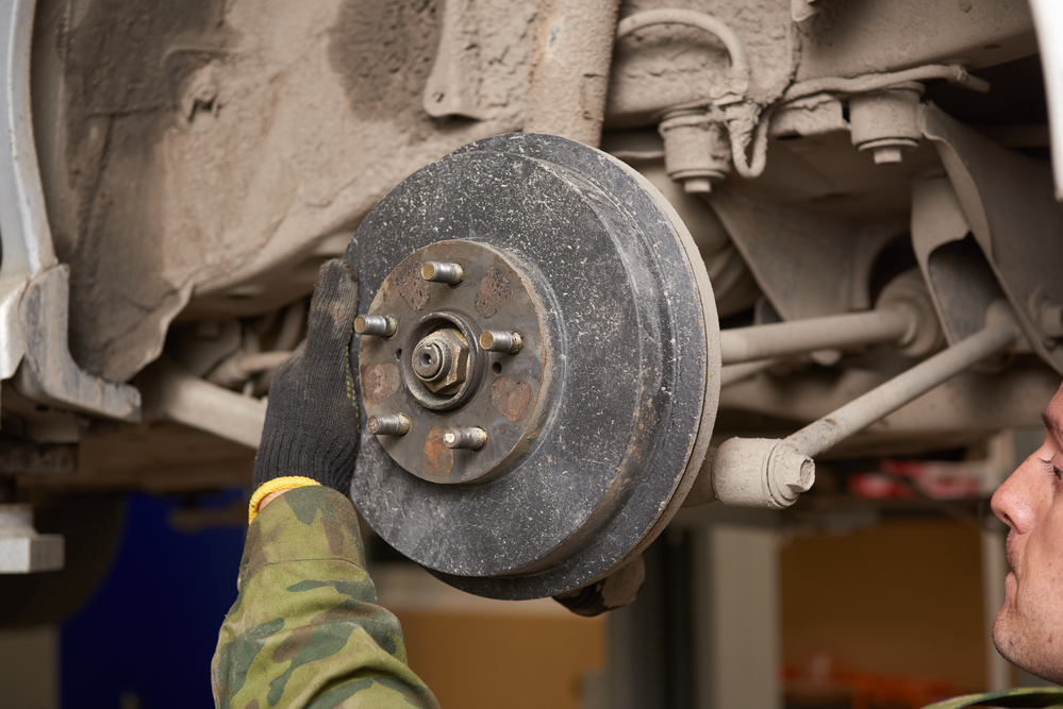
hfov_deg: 34.5
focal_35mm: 58
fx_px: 1713
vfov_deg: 23.4
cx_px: 532
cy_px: 354
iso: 200
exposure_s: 1/125
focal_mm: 58
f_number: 4
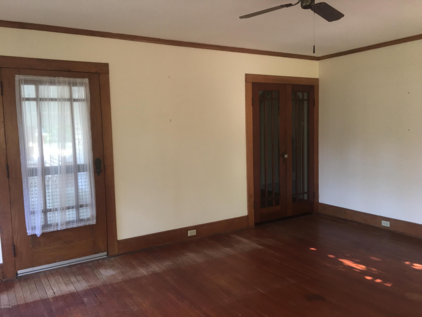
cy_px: 158
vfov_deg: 48.2
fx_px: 354
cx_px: 211
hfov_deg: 61.7
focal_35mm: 29
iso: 100
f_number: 2.2
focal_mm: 4.15
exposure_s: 1/24
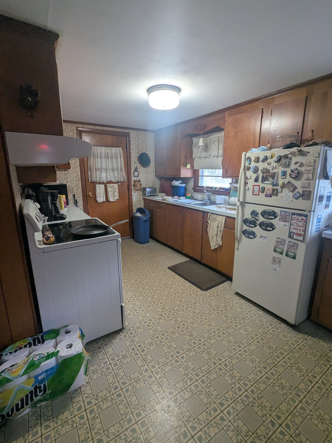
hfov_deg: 78.1
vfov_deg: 94.5
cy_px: 222
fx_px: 205
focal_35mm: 16
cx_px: 166
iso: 244
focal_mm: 2.35
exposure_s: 1/120
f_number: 2.2
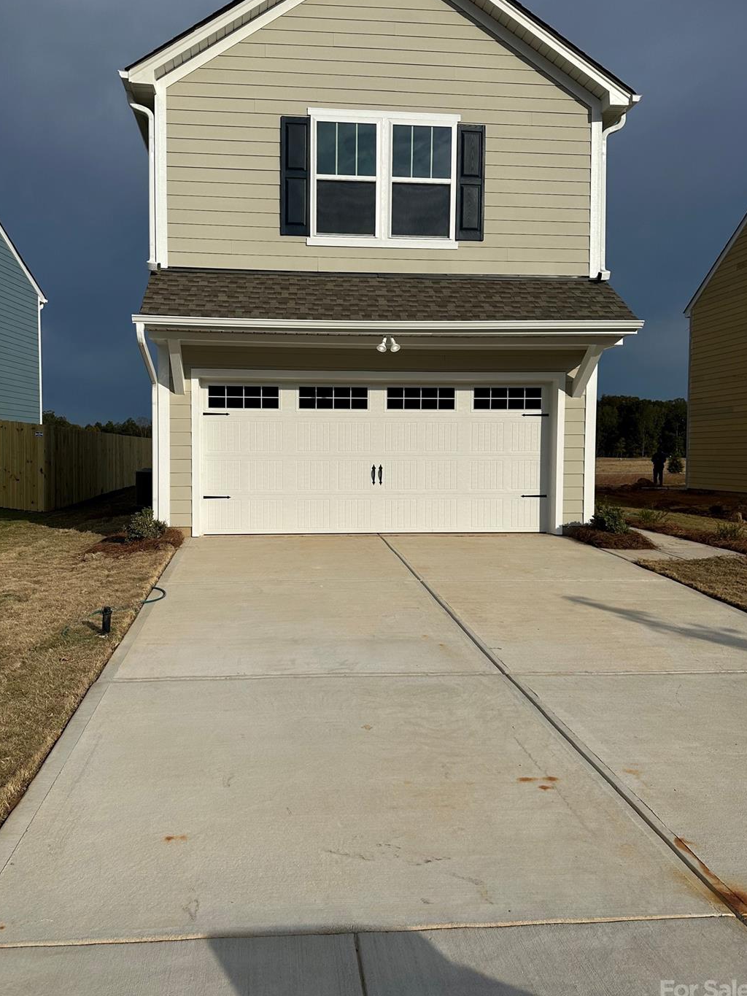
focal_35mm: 27
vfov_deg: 65.3
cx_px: 335
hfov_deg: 51.3
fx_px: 777
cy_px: 483
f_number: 1.78
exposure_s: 1/9709
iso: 80
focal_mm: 6.86
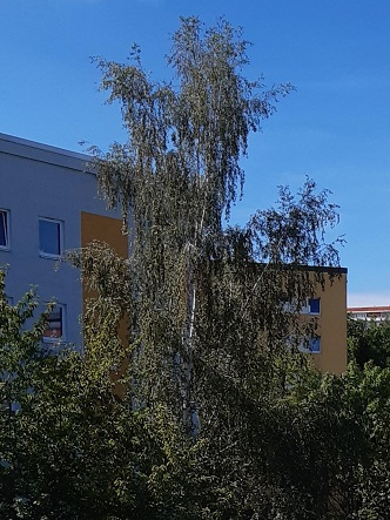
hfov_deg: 14.6
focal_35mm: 94
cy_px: 613
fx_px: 1413
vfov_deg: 19.7
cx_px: 592
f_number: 1.7
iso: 40
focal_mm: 3.92
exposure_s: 1/2525
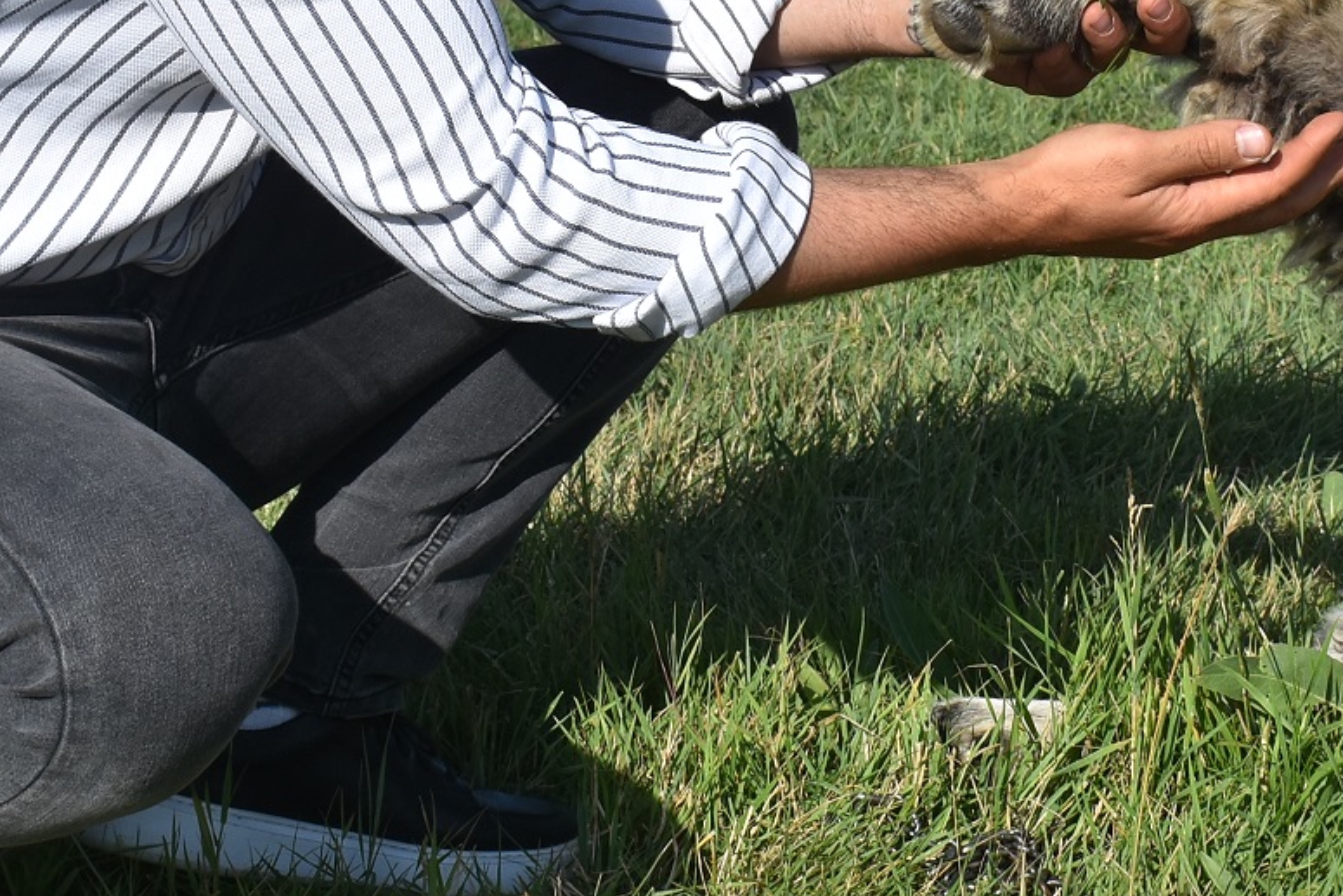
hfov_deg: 17.4
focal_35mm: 117
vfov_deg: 11.6
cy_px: 175
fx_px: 4382
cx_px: 853
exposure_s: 1/500
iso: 140
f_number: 8
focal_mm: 27
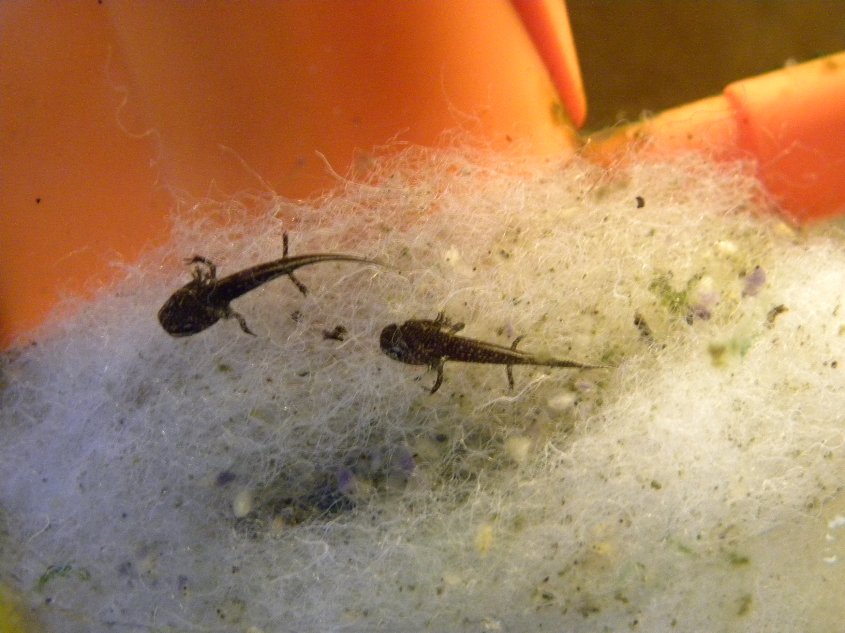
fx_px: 1611
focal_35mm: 66
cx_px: 422
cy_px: 316
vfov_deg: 22.3
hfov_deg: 29.4
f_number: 3.5
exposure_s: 1/10.2
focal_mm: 11.8
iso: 400
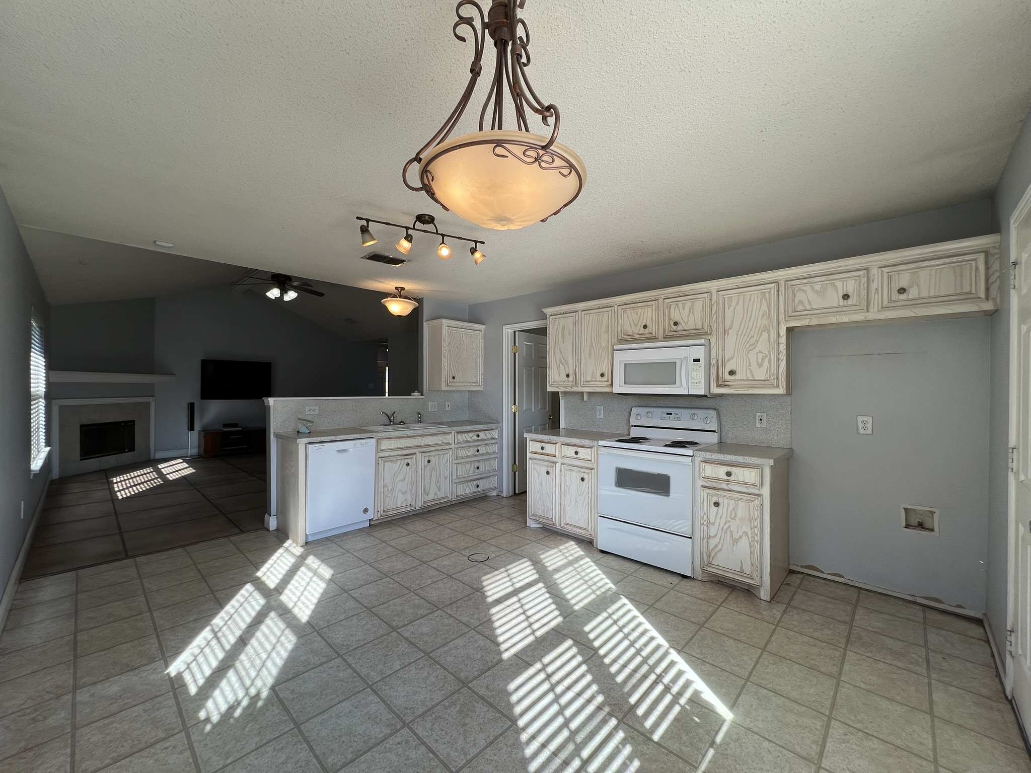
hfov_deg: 106.2
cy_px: 386
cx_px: 516
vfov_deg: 89.9
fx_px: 387
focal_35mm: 13
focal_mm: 1.57
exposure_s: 1/120
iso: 32
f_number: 1.8
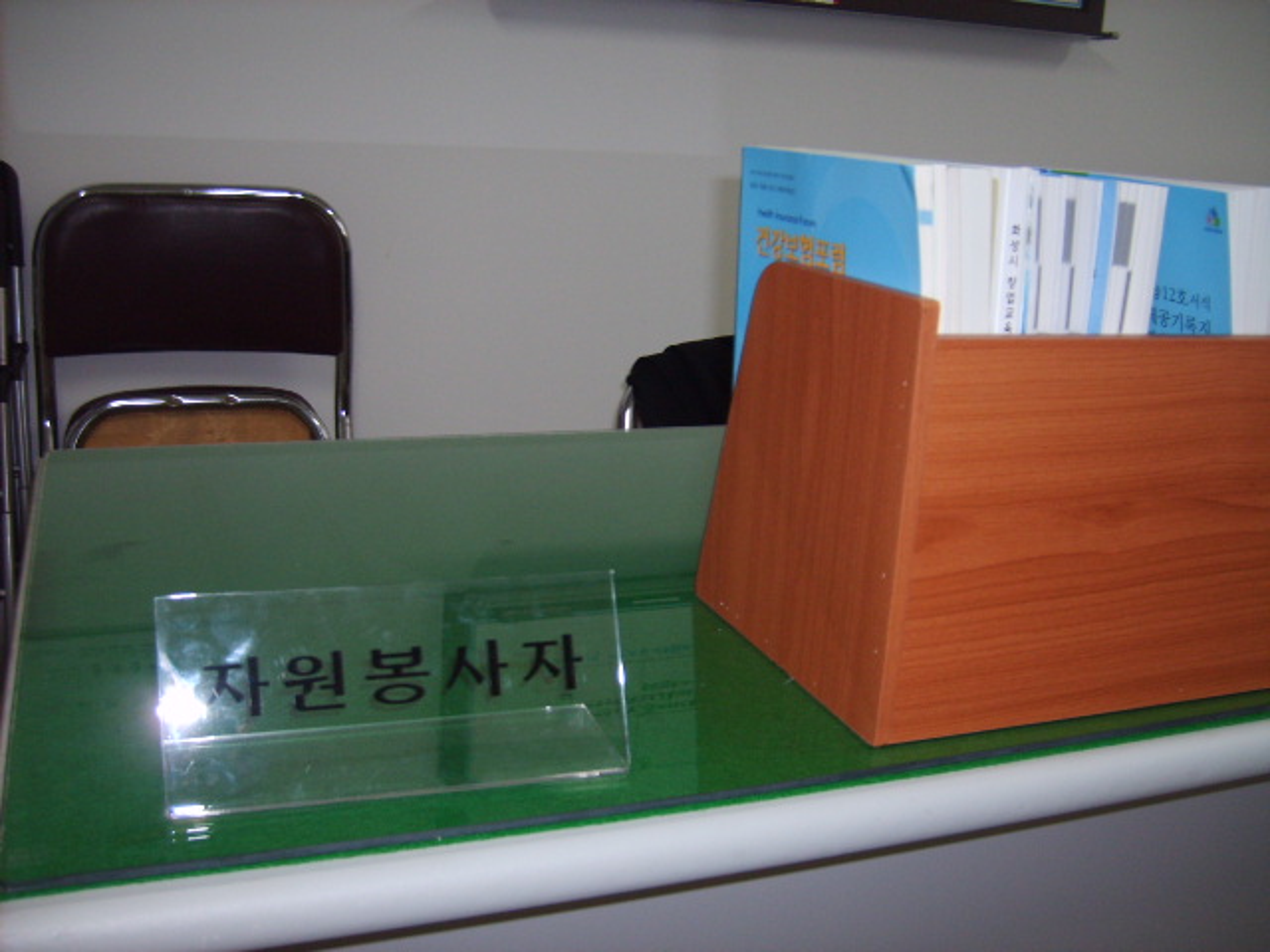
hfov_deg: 52.6
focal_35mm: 35
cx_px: 635
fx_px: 1284
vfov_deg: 40.7
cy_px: 476
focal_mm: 5.8
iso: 100
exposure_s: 1/45
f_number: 2.8
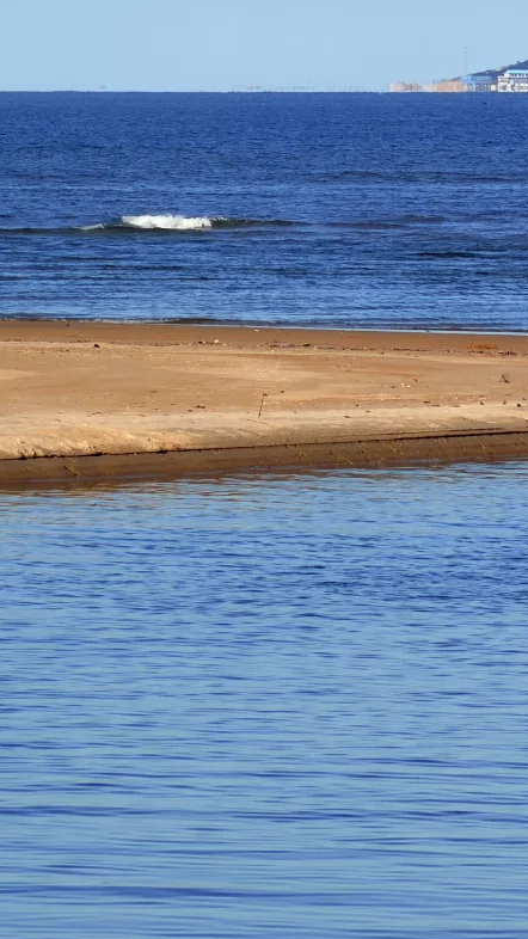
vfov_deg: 5.4
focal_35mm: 399
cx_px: 70
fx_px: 9933
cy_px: 151
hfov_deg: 3.0
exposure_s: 1/706
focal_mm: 16.89
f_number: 2.8
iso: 16
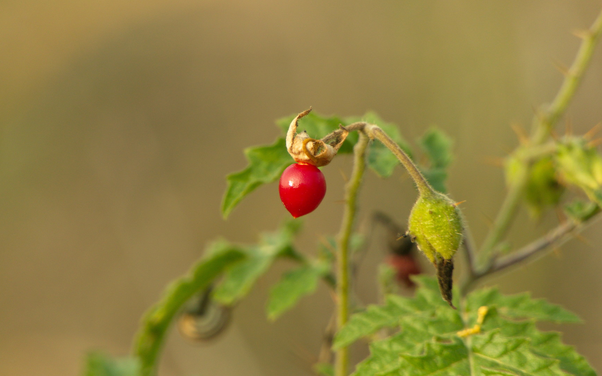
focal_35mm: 682
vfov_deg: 1.9
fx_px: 11188
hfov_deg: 3.1
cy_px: 185
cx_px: 305
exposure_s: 1/125
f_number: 4.5
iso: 200
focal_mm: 176
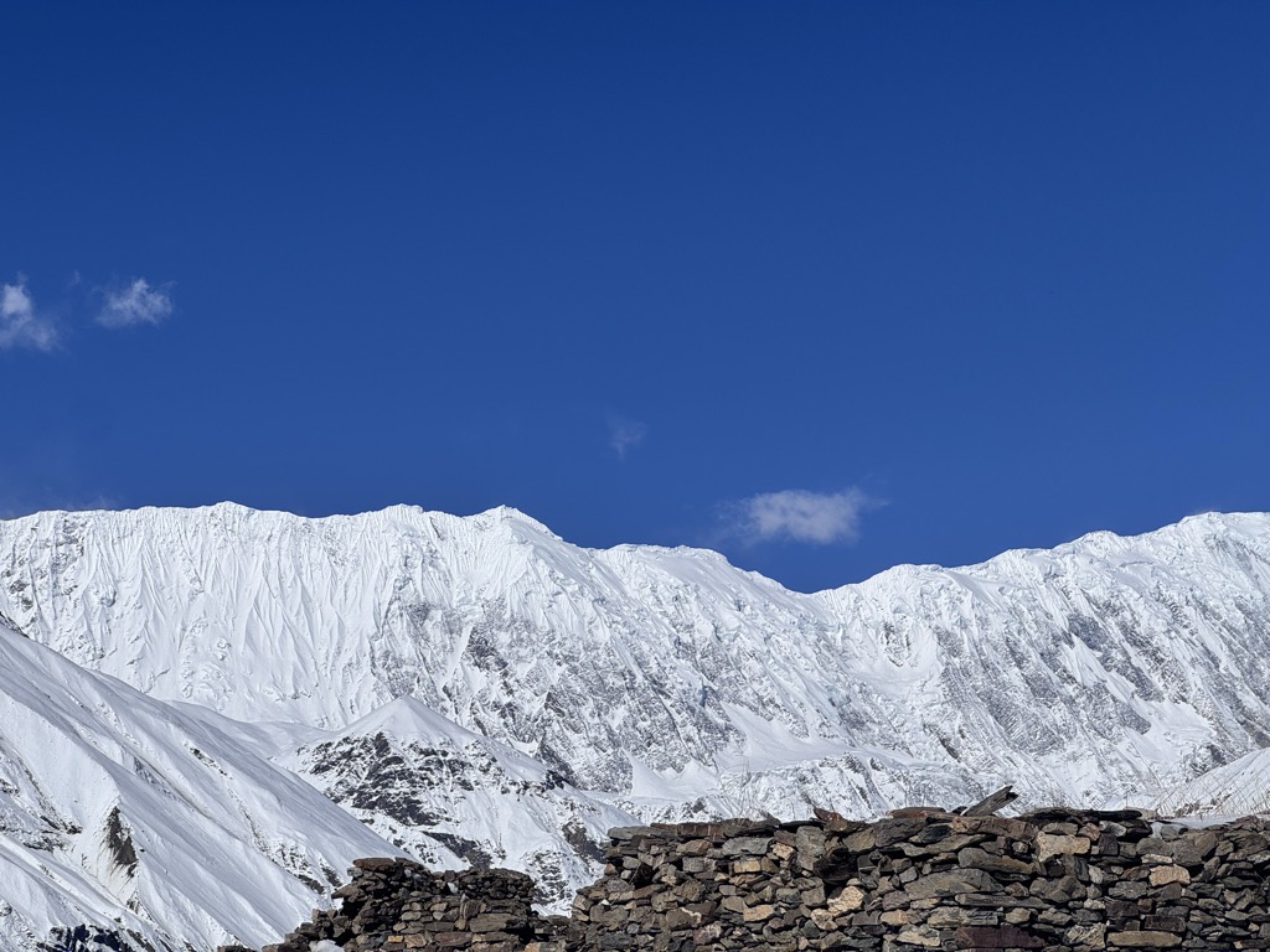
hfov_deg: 25.3
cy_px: 476
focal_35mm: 77
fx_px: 2825
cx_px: 635
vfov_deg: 19.1
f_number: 2.8
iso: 16
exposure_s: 1/2538
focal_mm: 9
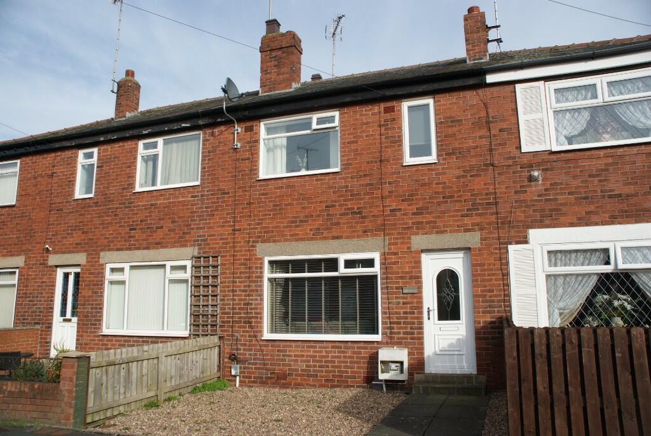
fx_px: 489
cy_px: 218
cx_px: 326
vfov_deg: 48.0
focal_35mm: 27
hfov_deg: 67.3
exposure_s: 1/125
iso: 100
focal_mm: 18
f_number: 10
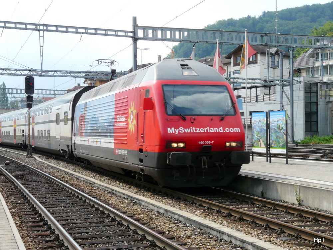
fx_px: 558
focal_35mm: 58
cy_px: 125
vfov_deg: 25.2
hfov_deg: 33.2
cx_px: 166
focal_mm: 9.5
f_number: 5.6
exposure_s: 1/250
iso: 100
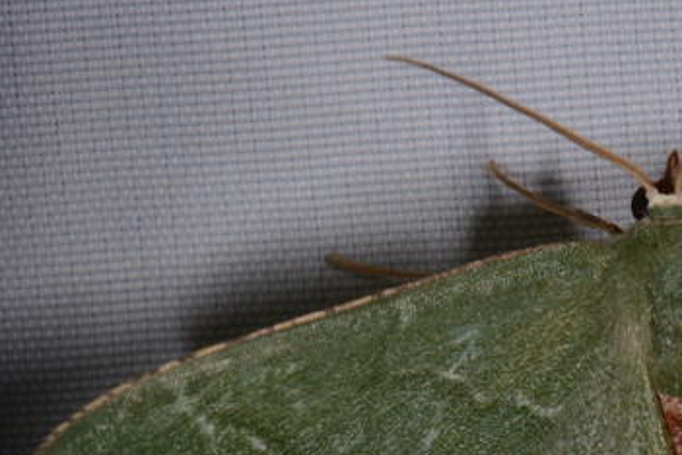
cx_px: 581
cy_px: 461
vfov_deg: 4.8
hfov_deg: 7.2
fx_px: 5439
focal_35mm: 287
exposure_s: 1/60
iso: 100
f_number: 32
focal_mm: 85
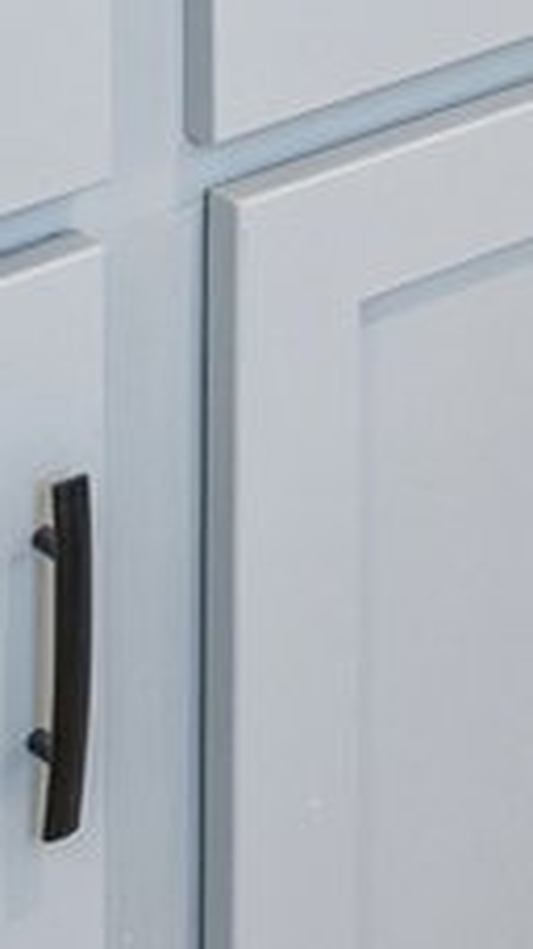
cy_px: -1192
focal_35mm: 143
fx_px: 3595
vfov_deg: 12.4
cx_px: 1233
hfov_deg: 7.9
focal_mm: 15.2
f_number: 10
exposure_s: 1/25
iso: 200
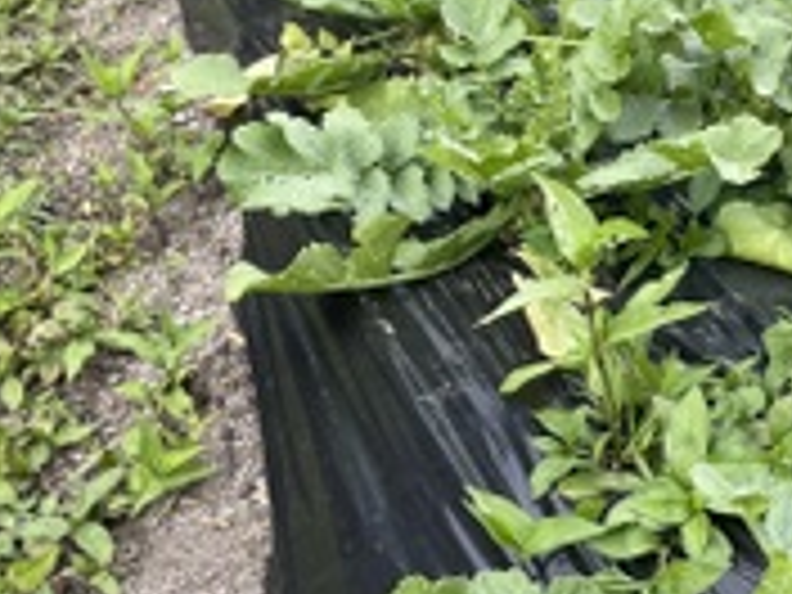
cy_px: 112
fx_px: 1624
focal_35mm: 71
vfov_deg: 20.5
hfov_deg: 26.1
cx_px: 774
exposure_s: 1/121
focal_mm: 4.2
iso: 40
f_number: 1.6
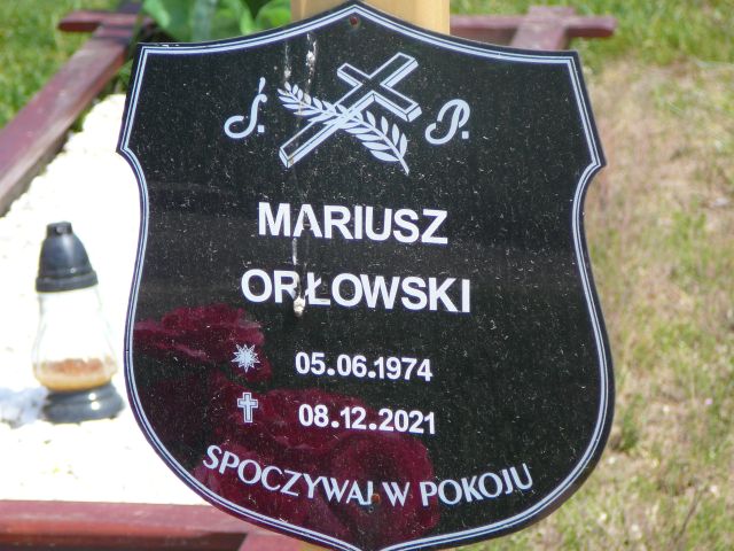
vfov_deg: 8.4
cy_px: 276
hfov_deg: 11.2
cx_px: 367
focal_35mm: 177
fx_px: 3753
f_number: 4
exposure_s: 1/400
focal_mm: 26.3
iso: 80
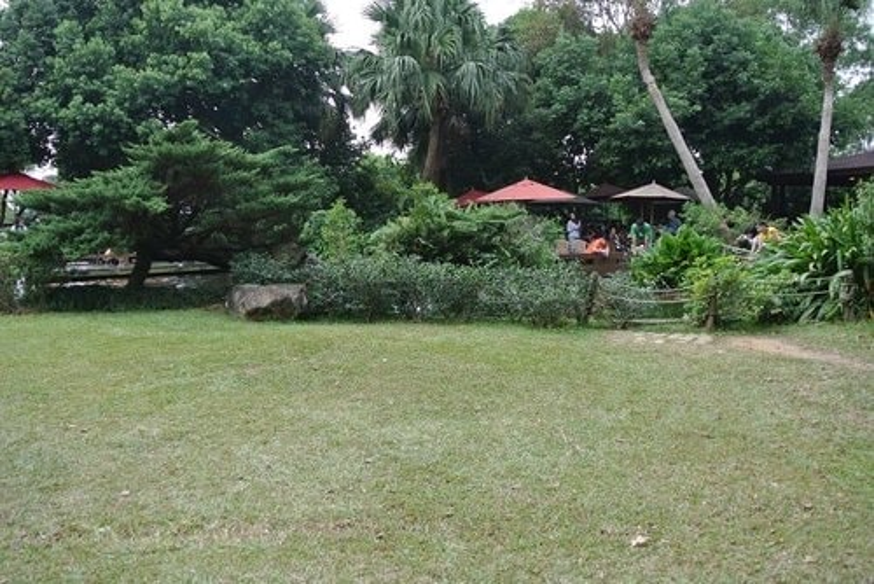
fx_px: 704
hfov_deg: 63.6
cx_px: 437
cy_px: 292
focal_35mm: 29
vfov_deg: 45.0
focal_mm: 11
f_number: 4
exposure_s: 1/250
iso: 125
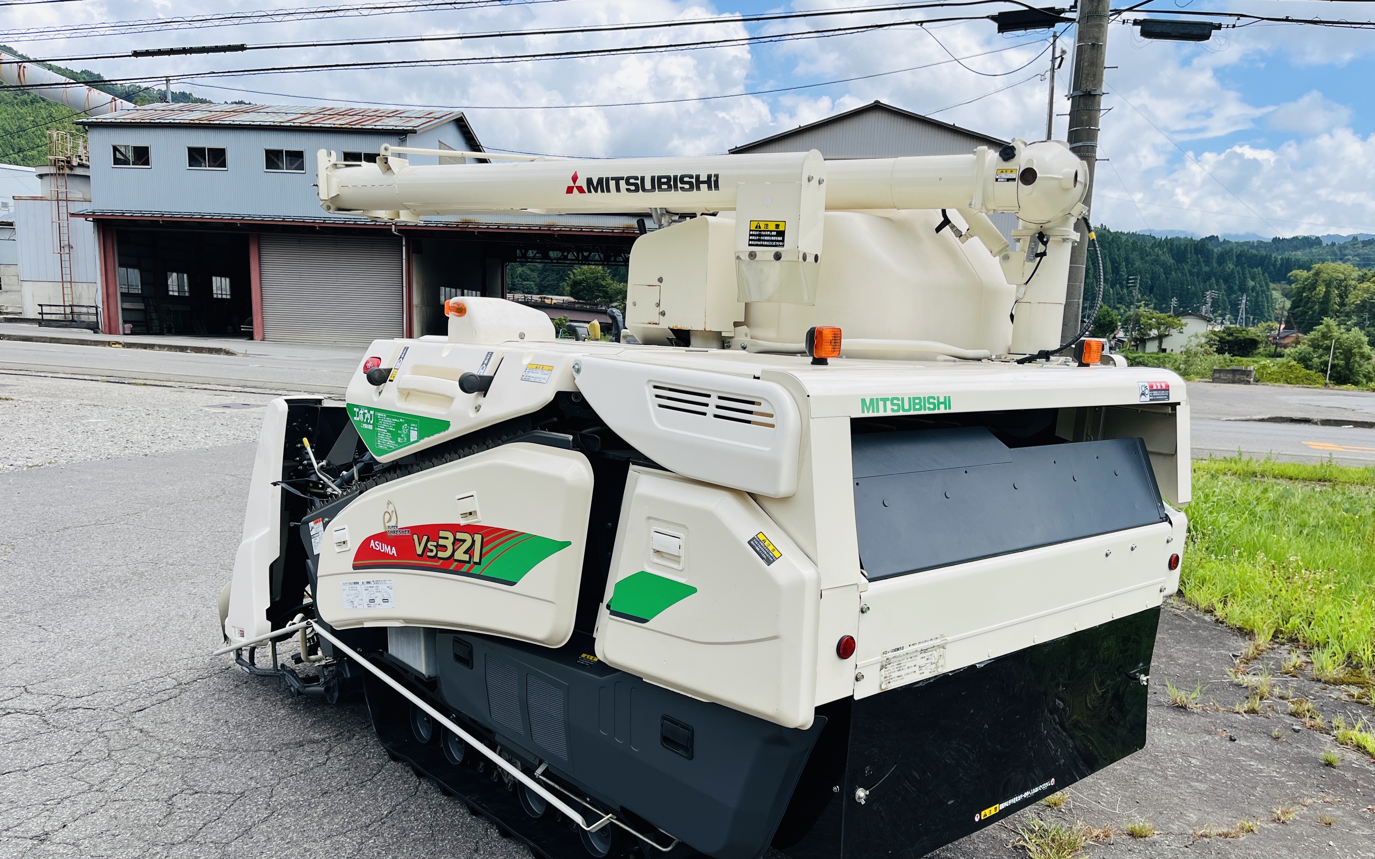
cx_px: 693
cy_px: 522
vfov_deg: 44.3
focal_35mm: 28
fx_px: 1049
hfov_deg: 66.5
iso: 50
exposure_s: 1/3215
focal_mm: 5.1
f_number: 1.6
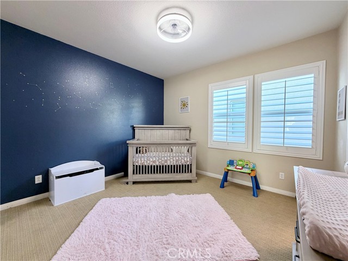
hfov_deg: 102.1
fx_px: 141
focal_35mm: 14
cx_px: 174
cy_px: 130
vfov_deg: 85.7
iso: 200
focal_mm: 2.22
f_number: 2.2
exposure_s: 1/60
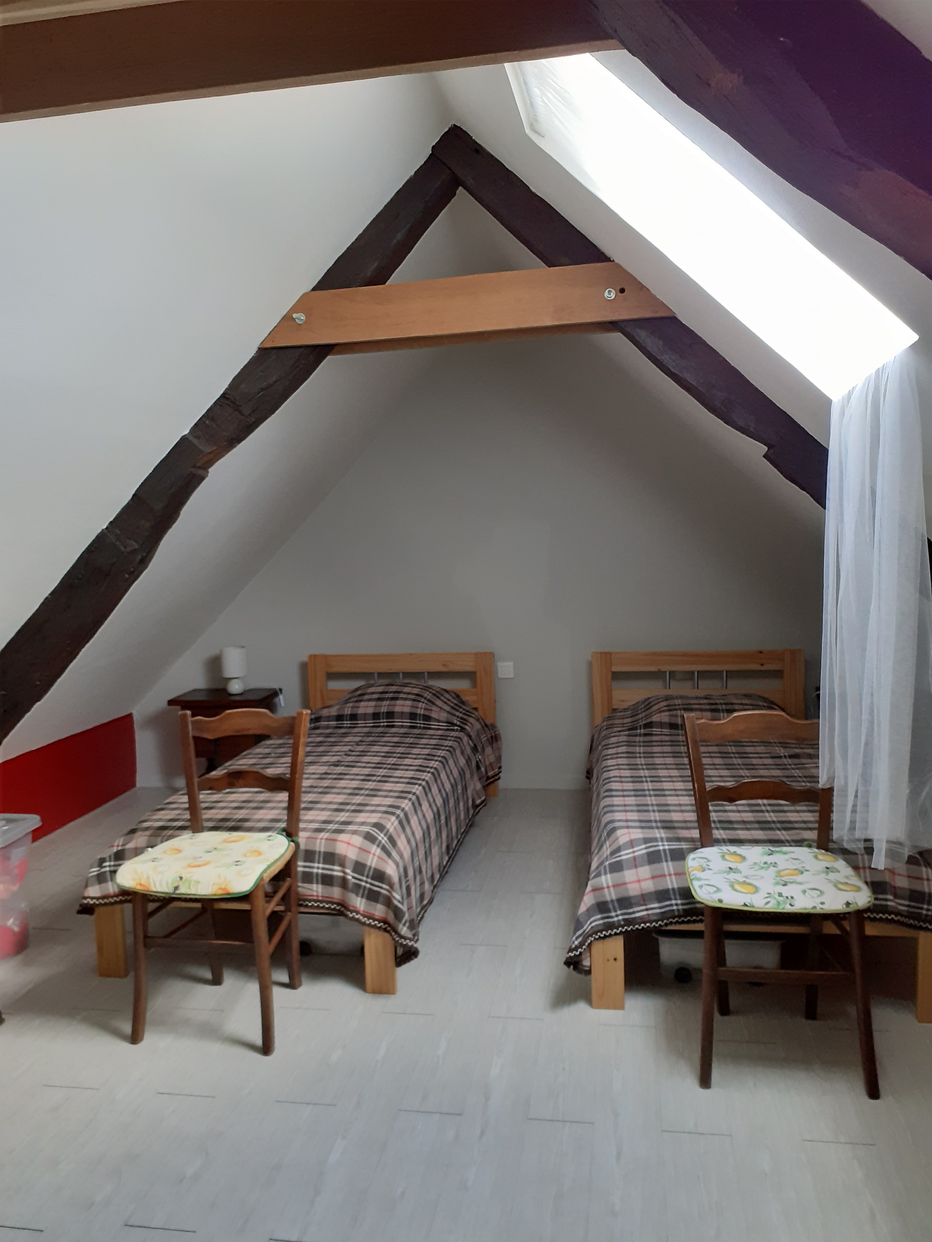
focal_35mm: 27
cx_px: 466
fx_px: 969
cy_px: 621
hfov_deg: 51.4
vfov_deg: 65.3
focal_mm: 3.6
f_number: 1.9
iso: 200
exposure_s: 1/33
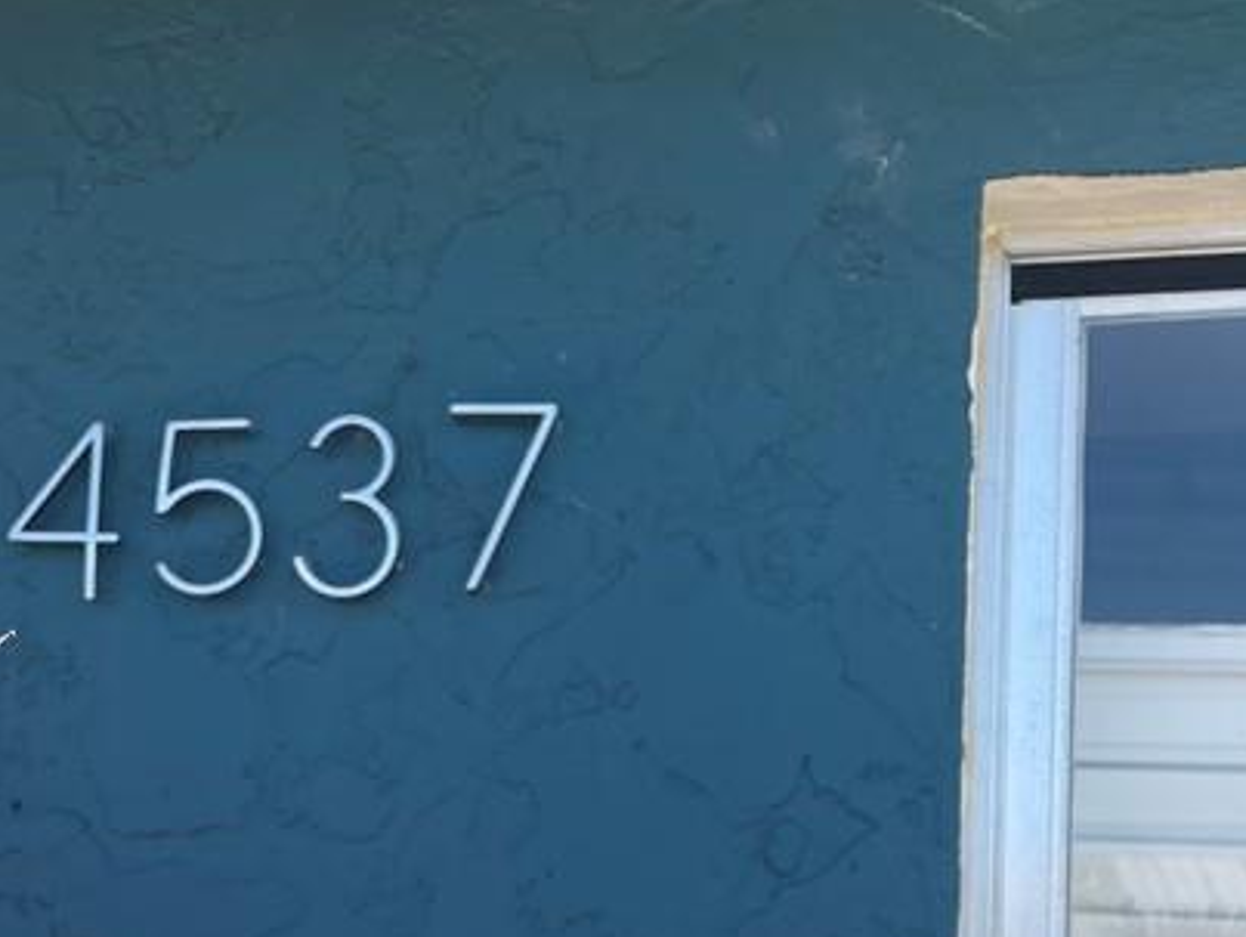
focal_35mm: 66
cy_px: 928
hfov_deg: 28.3
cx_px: 145
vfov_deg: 21.5
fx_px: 2378
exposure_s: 1/1159
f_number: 1.6
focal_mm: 4.2
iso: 32
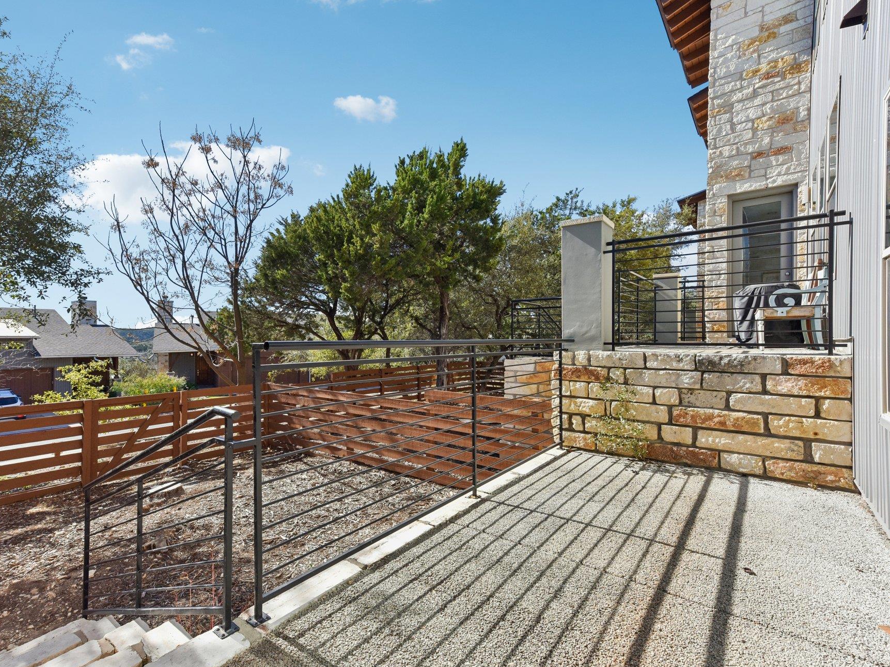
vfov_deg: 78.1
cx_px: 426
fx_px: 411
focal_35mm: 16
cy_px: 328
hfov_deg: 94.4
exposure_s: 1/1000
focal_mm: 14
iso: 400
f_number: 8
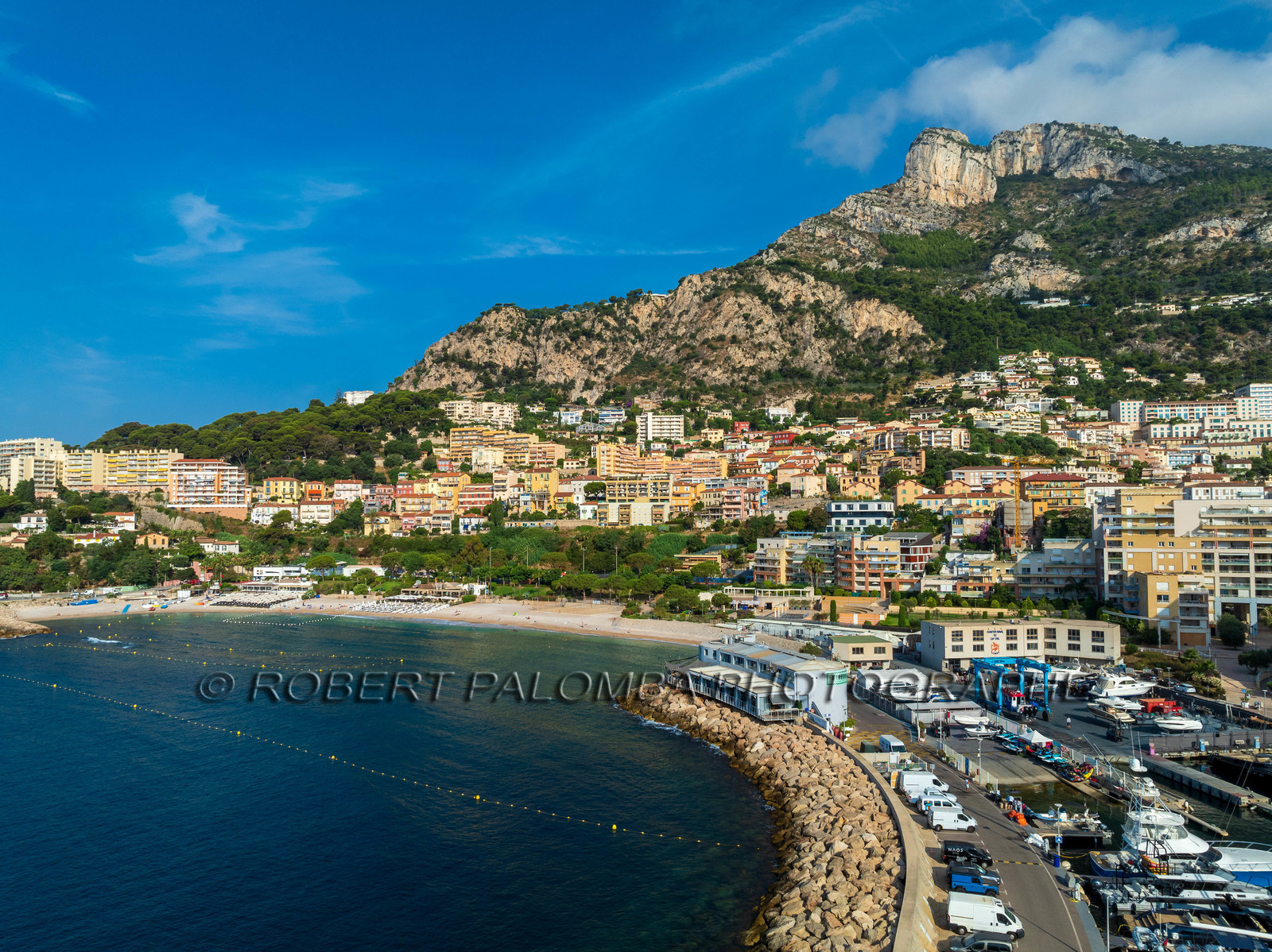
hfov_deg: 71.6
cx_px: 636
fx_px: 881
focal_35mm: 24
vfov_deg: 56.8
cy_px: 476
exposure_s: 1/40
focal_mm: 12.3
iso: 100
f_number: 7.1
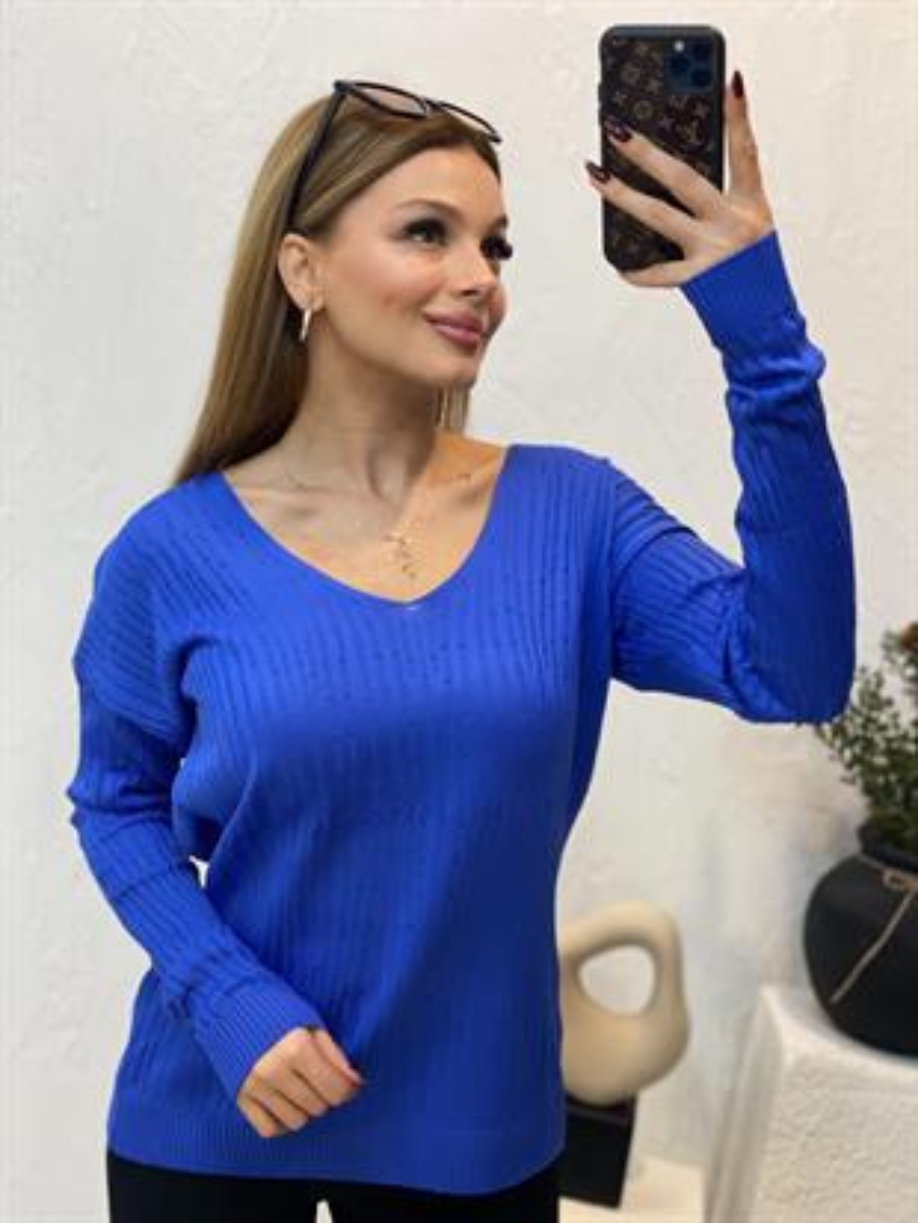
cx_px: 459
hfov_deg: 28.0
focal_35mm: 52
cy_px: 612
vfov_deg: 36.8
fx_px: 1838
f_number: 2
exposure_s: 1/100
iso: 100
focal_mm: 6
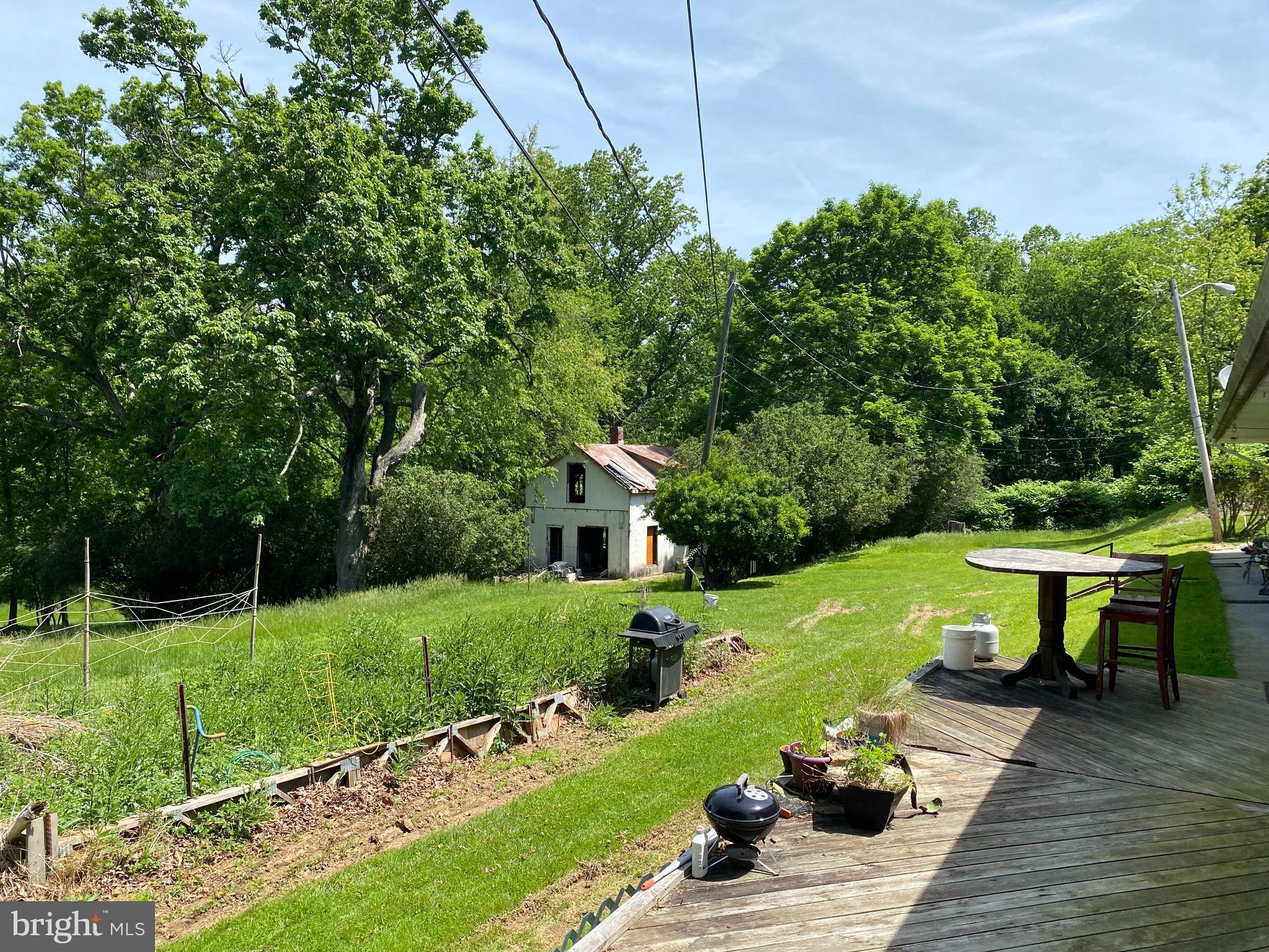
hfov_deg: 67.3
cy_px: 476
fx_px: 953
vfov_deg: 53.1
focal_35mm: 26
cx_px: 634
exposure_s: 1/1565
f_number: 1.8
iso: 32
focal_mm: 4.25
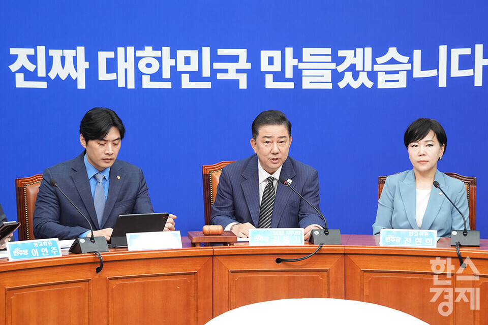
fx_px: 1464
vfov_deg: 12.7
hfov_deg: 18.9
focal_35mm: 108
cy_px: 162
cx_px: 244
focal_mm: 108
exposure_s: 1/200
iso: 3200
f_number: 5.6
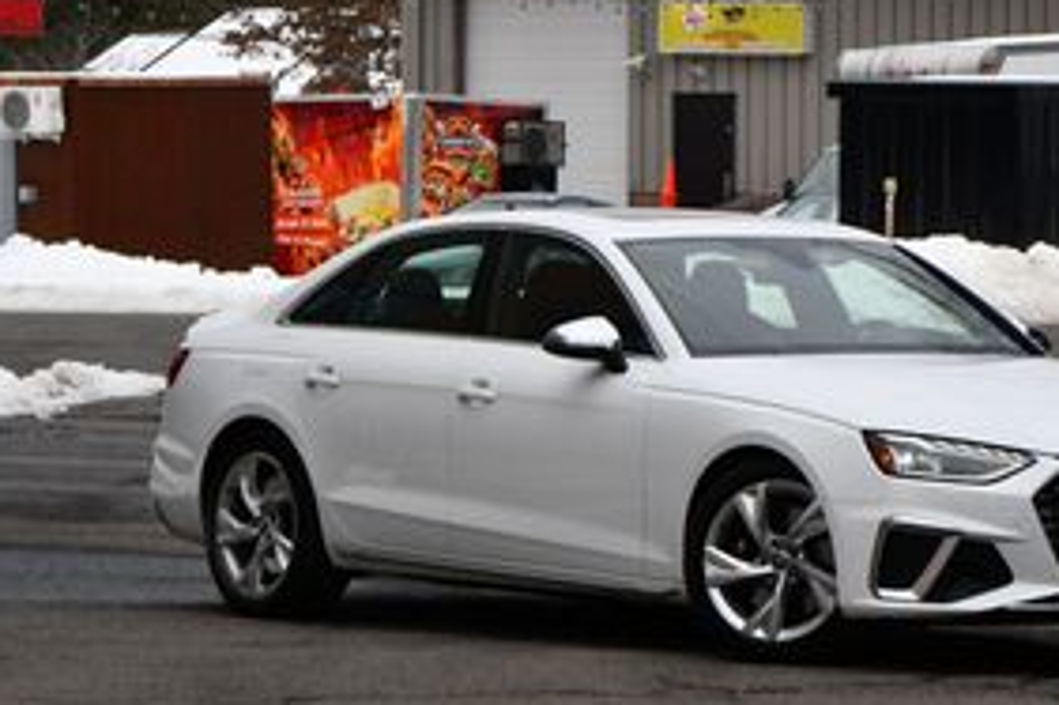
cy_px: 228
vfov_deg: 5.8
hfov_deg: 8.8
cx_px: 712
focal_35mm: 235
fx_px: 6909
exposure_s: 1/250
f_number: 8
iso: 200
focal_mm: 110
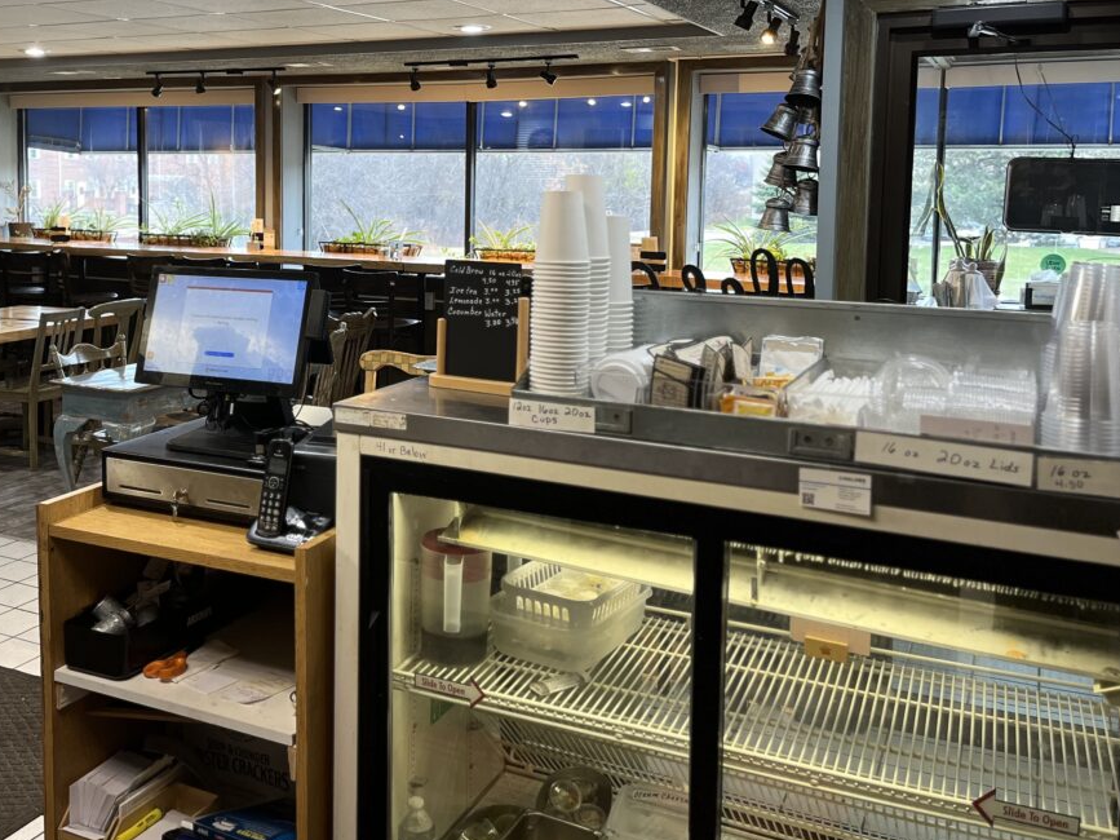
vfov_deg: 39.1
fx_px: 1165
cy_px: 271
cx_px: 385
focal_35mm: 36
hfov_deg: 50.5
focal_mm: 5.1
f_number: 1.6
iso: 125
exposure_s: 1/60
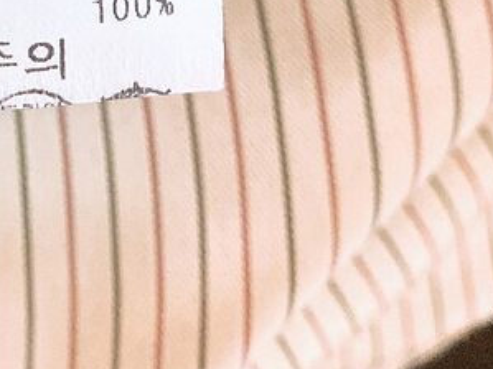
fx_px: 1239
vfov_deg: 14.8
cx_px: -2
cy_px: -294
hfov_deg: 21.7
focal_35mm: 87
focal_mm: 4.25
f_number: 1.8
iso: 400
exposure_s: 1/60
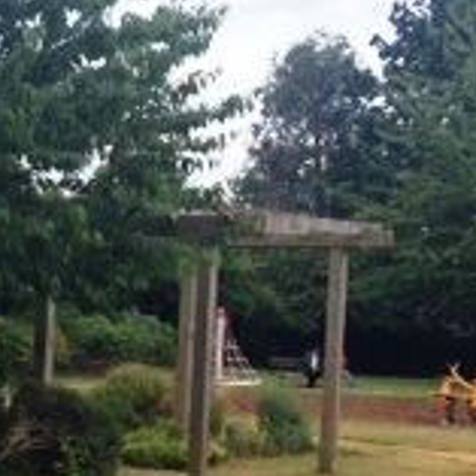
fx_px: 1851
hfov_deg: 14.2
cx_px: -88
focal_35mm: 119
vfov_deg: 14.5
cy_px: 412
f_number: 2.4
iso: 50
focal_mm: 4.12
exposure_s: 1/653
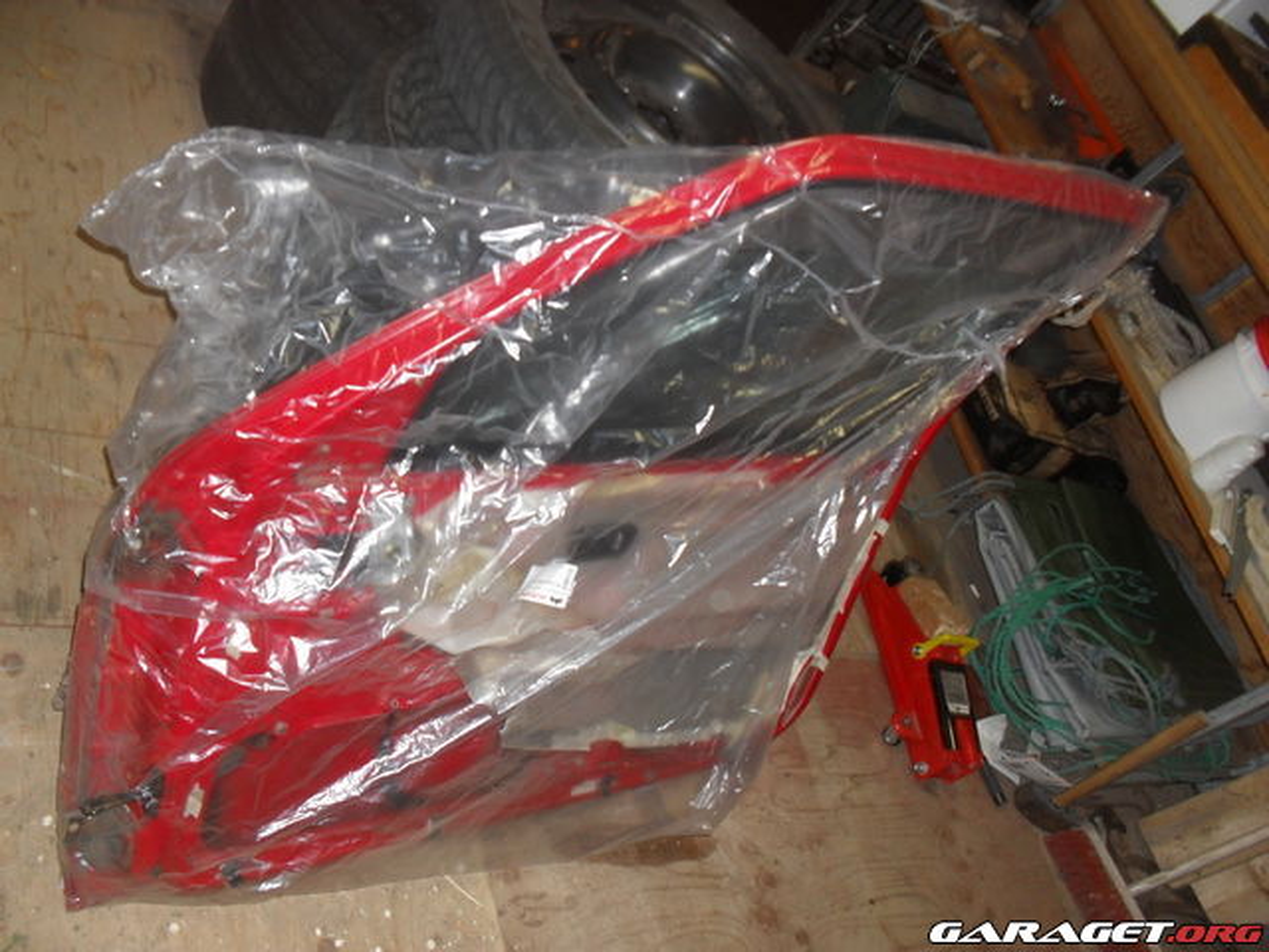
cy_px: 476
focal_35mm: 35
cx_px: 634
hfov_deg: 52.6
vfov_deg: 40.7
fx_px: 1283
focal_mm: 6.3
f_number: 3.2
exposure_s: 1/45
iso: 200
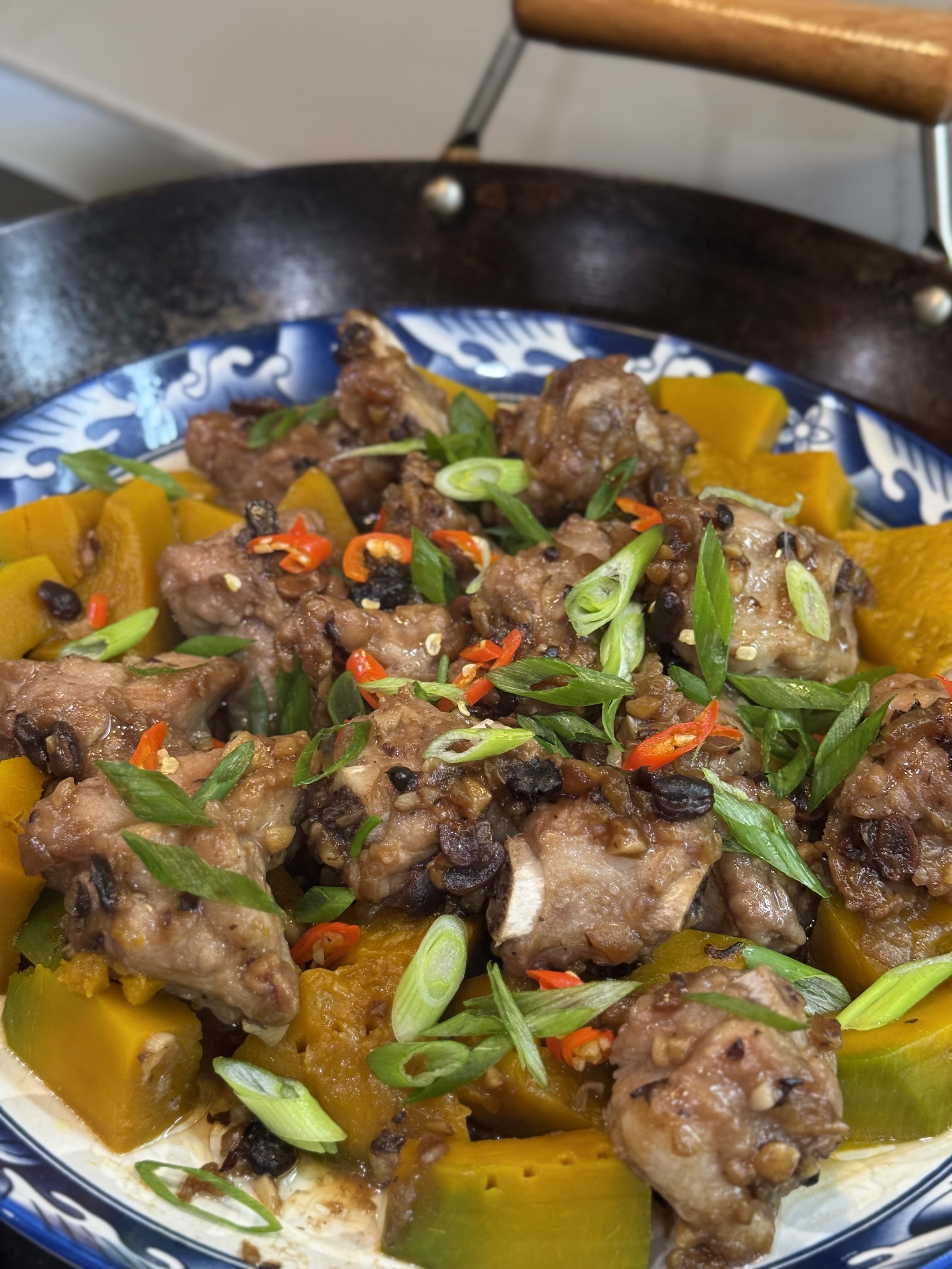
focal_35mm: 48
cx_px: 476
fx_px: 1760
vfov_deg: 39.7
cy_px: 634
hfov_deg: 30.3
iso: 320
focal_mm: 6.76
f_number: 1.78
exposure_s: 1/120
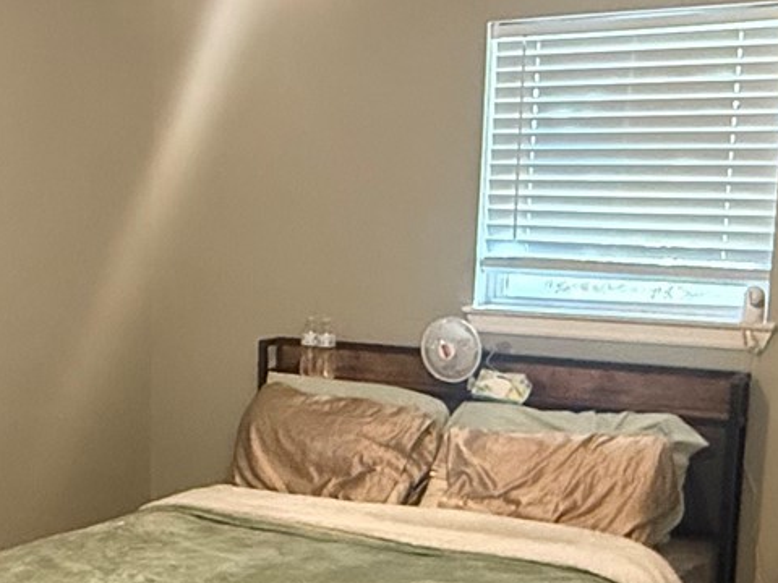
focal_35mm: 56
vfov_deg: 25.9
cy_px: 413
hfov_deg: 34.1
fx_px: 1259
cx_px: 279
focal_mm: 2.22
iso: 1000
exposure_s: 1/60
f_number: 2.2
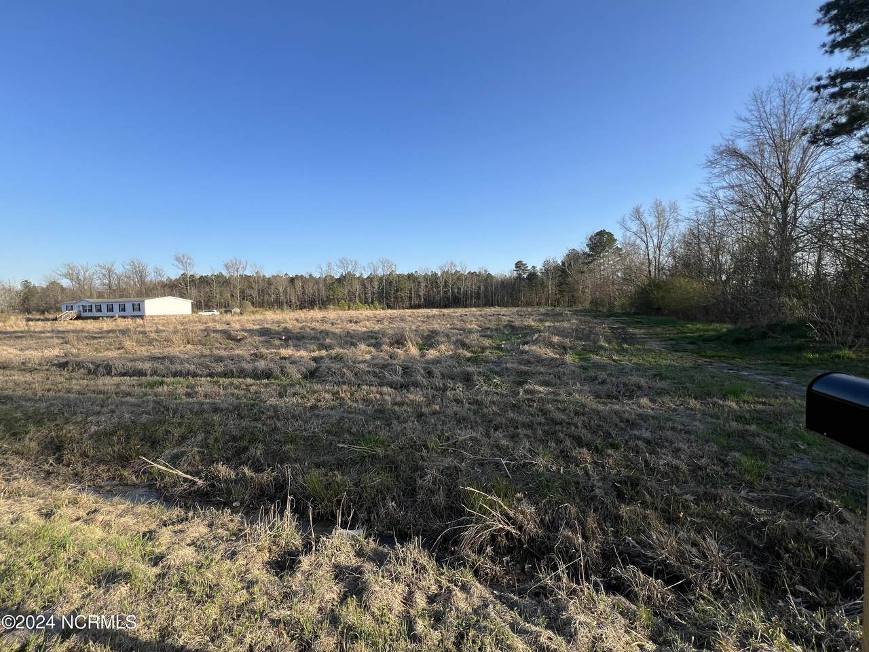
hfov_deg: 106.2
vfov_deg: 89.9
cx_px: 434
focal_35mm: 13
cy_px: 326
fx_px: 326
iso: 32
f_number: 1.8
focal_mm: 1.57
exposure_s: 1/1107
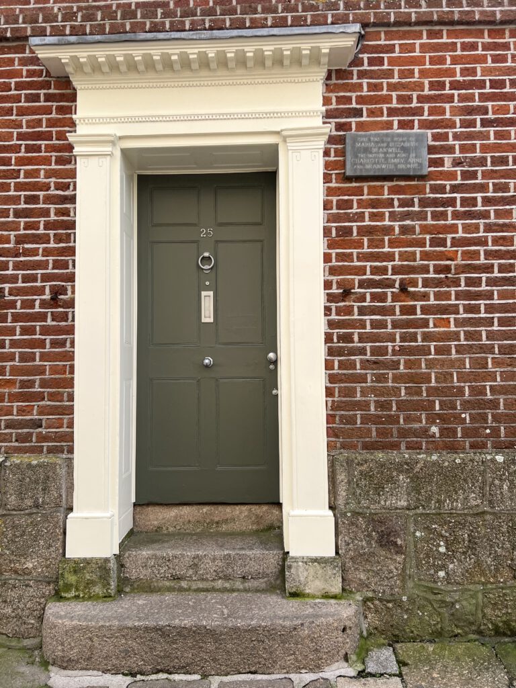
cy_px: 344
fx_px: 517
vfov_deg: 67.3
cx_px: 258
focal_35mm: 26
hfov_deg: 53.1
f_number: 1.5
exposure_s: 1/957
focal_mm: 5.7
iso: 50
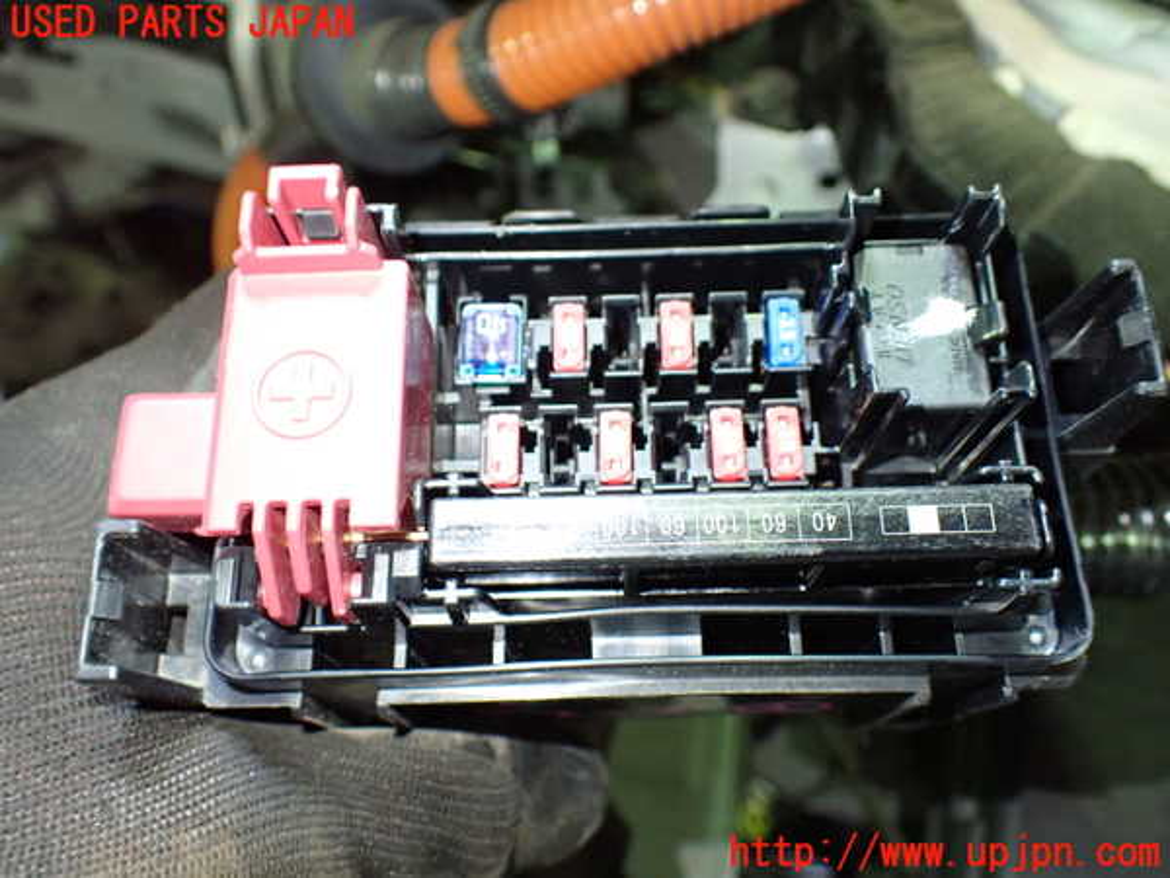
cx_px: 585
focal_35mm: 30
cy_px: 439
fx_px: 1014
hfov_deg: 60.0
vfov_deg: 46.8
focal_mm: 5.4
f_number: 2.3
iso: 800
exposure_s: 1/30
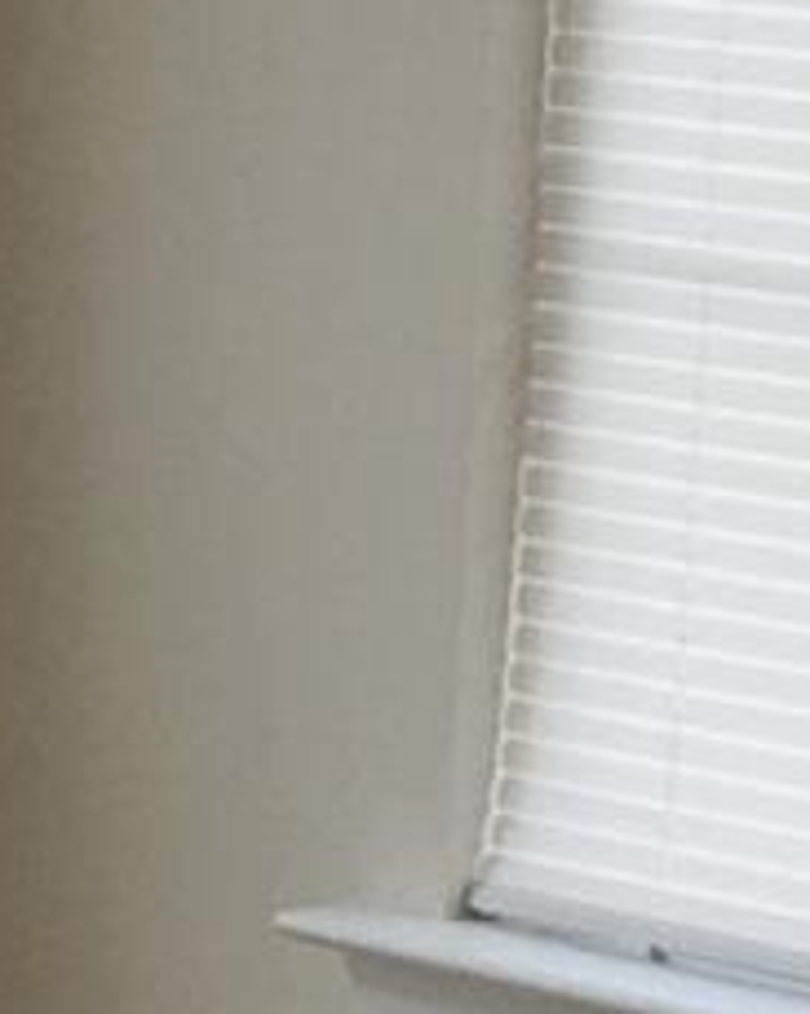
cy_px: 423
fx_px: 7586
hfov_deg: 6.0
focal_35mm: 253
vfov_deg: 7.6
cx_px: -482
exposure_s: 1/120
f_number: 2.2
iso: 32
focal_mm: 4.15
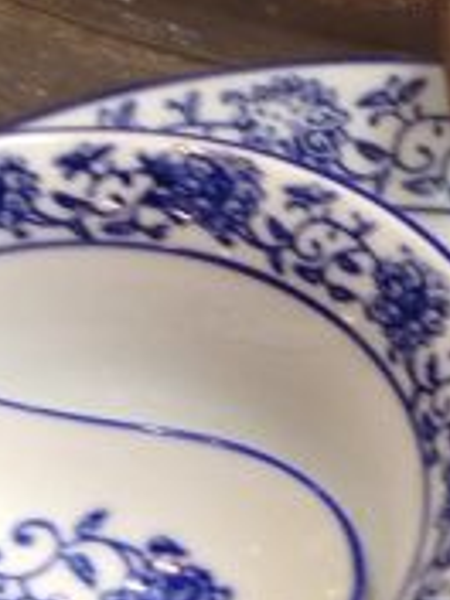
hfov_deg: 11.1
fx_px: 2271
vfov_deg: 15.0
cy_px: 338
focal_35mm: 131
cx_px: 534
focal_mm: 4.12
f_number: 2.4
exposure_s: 1/20
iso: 50
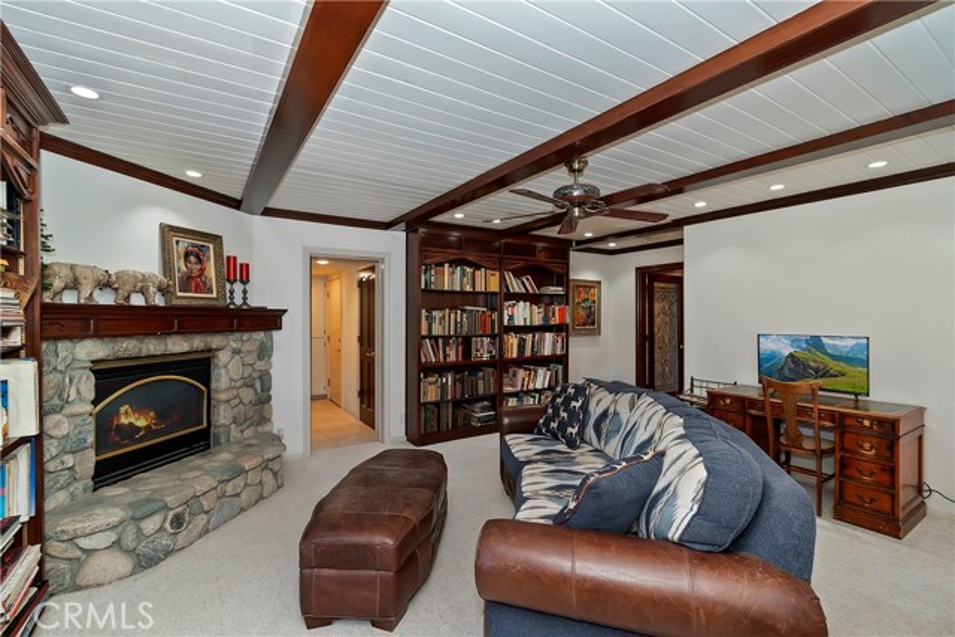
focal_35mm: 15
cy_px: 318
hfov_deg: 100.4
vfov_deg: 77.4
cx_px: 478
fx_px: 398
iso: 400
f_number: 8
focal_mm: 10
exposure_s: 1/30
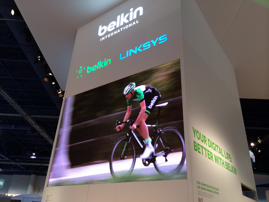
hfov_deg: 60.0
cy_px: 101
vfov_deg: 46.8
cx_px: 134
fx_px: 233
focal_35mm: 30
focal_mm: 4.12
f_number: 2.2
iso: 50
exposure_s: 1/30
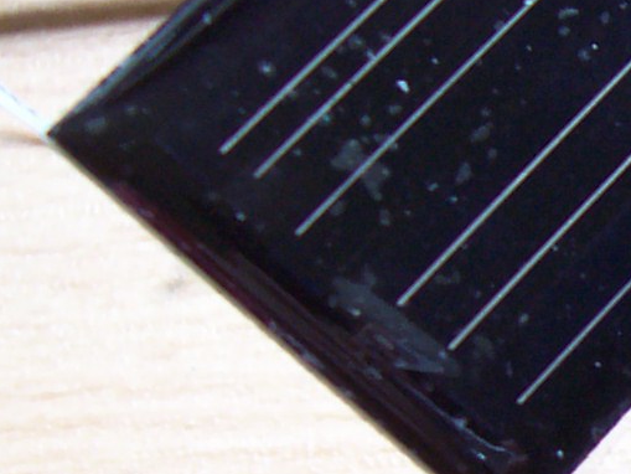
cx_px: 1110
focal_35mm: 154
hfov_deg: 11.9
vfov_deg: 9.6
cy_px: 403
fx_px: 2808
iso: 80
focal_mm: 5.6
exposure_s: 1/43.3
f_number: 2.7
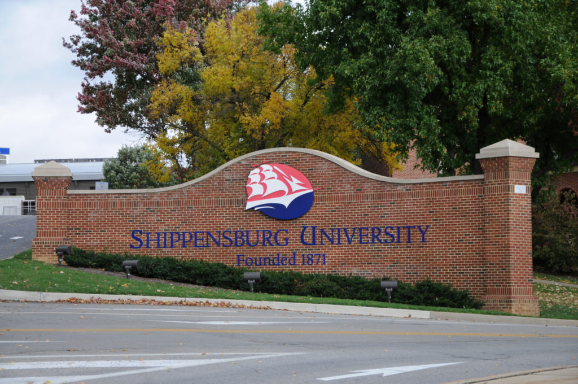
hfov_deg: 21.9
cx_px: 289
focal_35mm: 93
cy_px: 192
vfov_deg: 14.7
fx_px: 1491
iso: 200
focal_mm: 62
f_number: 5.3
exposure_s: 1/250
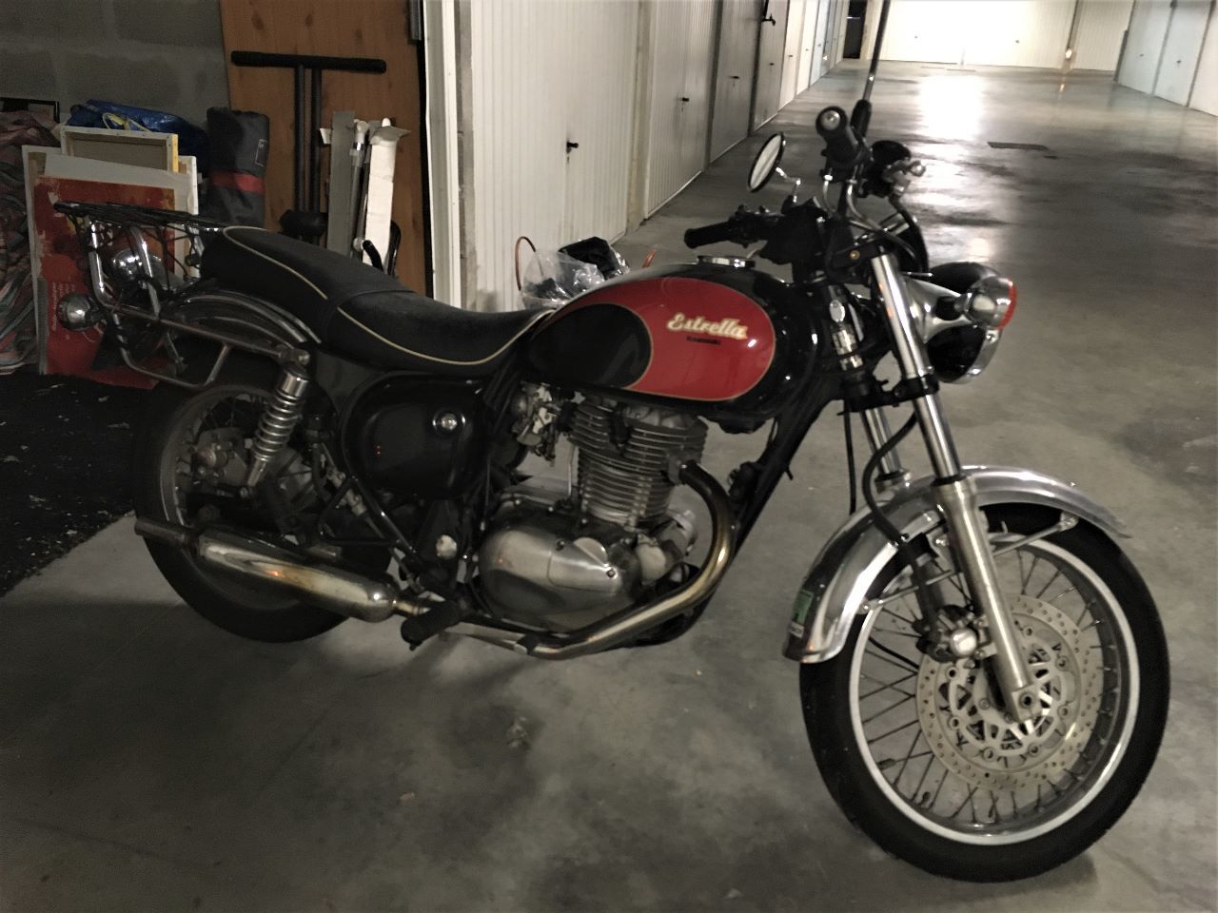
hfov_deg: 61.7
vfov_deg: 48.2
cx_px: 609
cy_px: 456
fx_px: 1020
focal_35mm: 29
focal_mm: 4.15
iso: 400
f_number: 2.2
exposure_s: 1/17
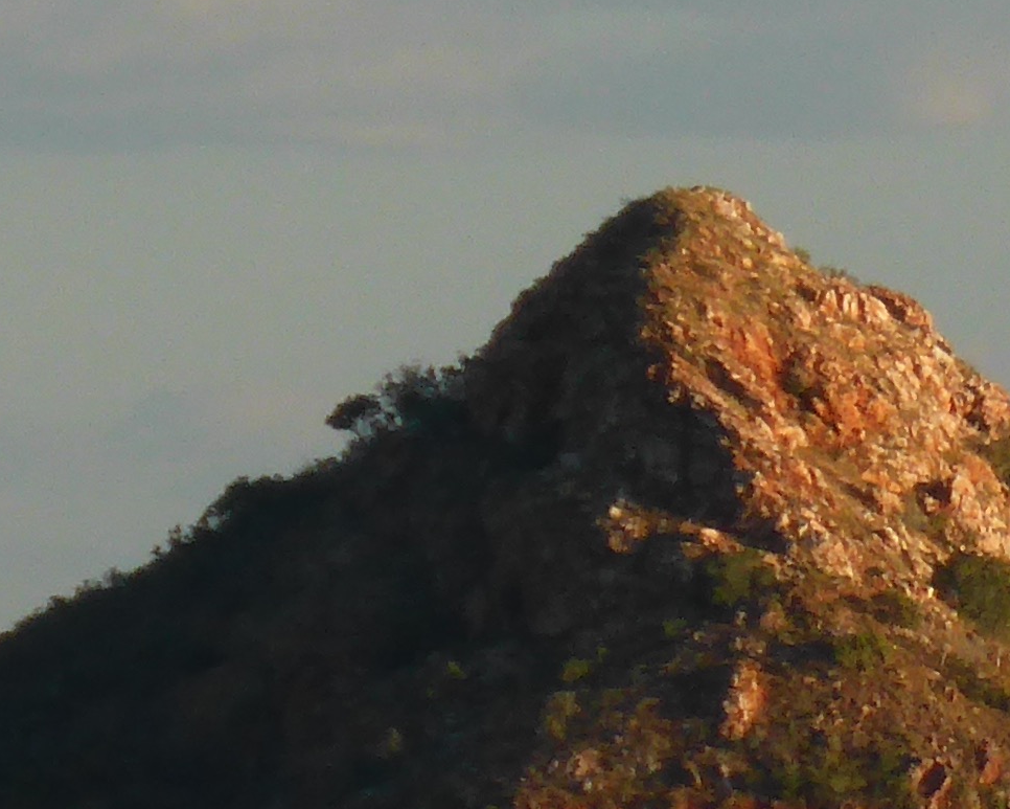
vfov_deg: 1.8
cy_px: 646
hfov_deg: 2.3
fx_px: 25142
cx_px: 1881
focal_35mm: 841
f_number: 5.4
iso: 100
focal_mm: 27.6
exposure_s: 1/500
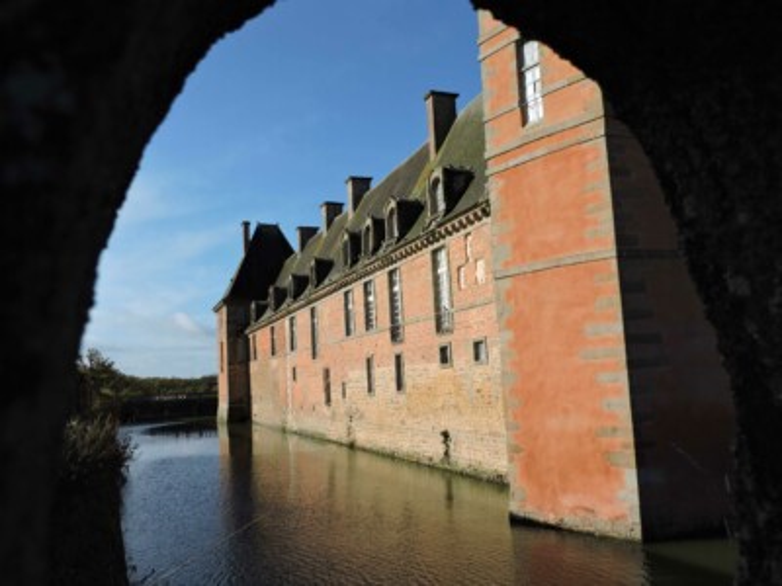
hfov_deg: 60.0
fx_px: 678
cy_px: 293
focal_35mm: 30
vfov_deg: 46.8
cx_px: 391
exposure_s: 1/1250
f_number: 3.5
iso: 100
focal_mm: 5.4
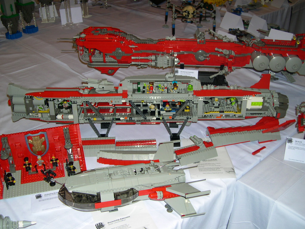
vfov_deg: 37.7
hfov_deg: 49.0
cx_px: 152
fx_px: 335
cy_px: 114
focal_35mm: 38
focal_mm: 8
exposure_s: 1/60
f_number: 2.8
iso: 100
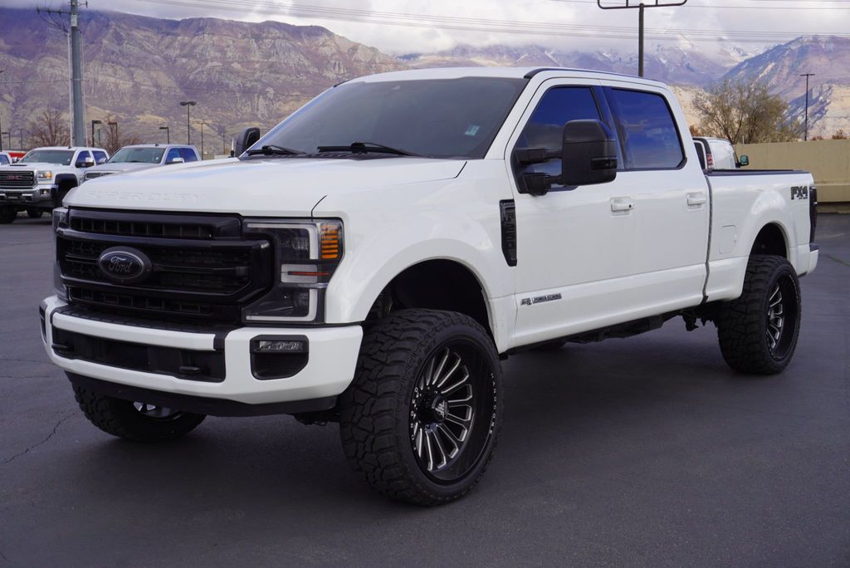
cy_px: 284
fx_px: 1134
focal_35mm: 48
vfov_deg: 28.1
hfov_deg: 41.1
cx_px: 425
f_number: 10
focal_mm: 32
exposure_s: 1/125
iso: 100
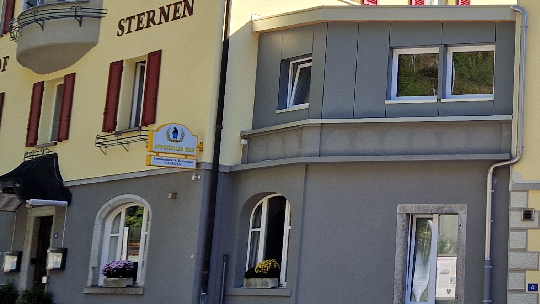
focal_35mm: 66
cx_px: 558
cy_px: 115
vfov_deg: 18.2
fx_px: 945
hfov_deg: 29.5
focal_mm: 5.4
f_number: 1.8
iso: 50
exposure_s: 1/616
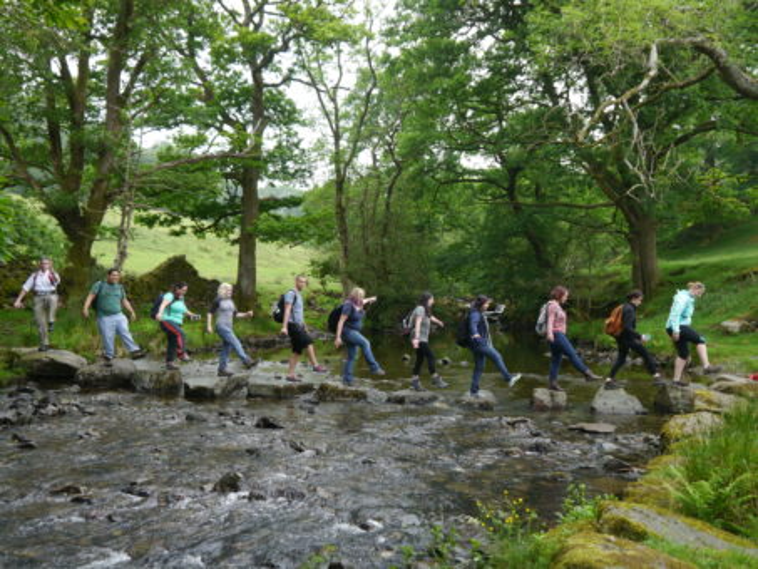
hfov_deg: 53.9
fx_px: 745
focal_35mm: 34
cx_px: 379
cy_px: 284
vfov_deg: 41.8
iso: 160
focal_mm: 17
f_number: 4
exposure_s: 1/100
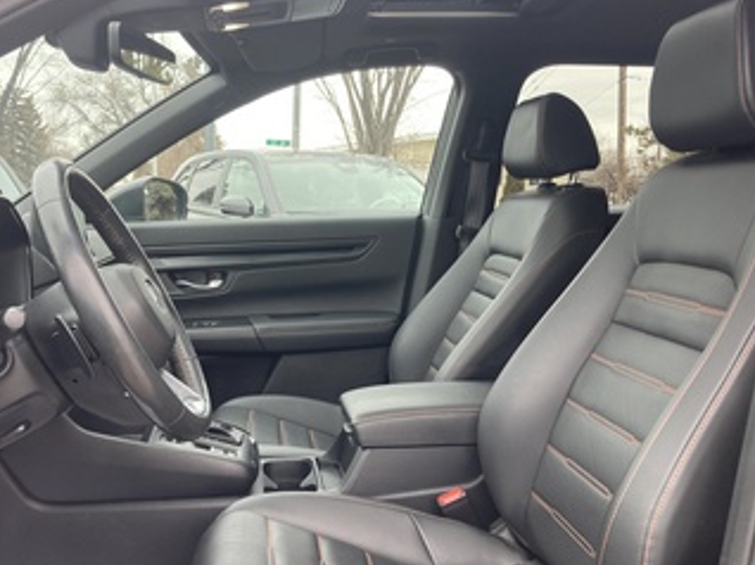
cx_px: 356
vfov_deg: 38.6
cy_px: 286
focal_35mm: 37
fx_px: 806
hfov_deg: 50.1
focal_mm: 3.99
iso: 25
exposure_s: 1/121
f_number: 1.8
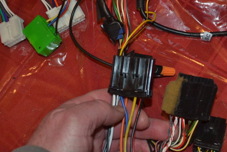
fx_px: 530
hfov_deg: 24.1
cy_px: 69
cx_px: 144
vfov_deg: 16.3
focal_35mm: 84
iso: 800
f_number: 4.8
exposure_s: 1/30
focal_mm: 32
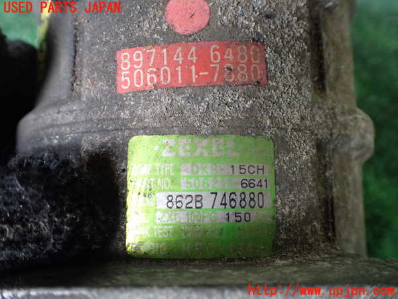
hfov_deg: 60.0
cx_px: 199
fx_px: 345
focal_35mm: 30
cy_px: 150
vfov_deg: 46.8
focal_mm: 5.4
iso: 400
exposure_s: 1/125
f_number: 2.3
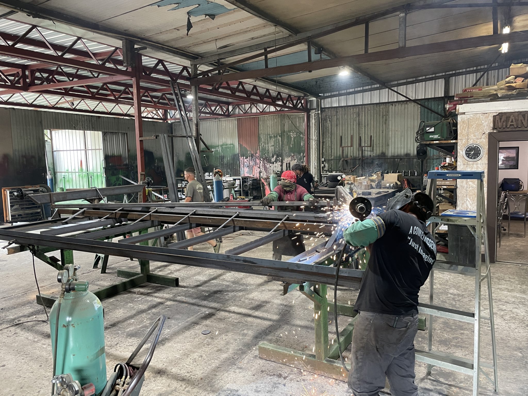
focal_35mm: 26
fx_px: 397
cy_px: 198
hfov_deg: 67.3
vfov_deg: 53.1
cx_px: 264
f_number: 1.6
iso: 160
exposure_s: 1/60
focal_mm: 4.2
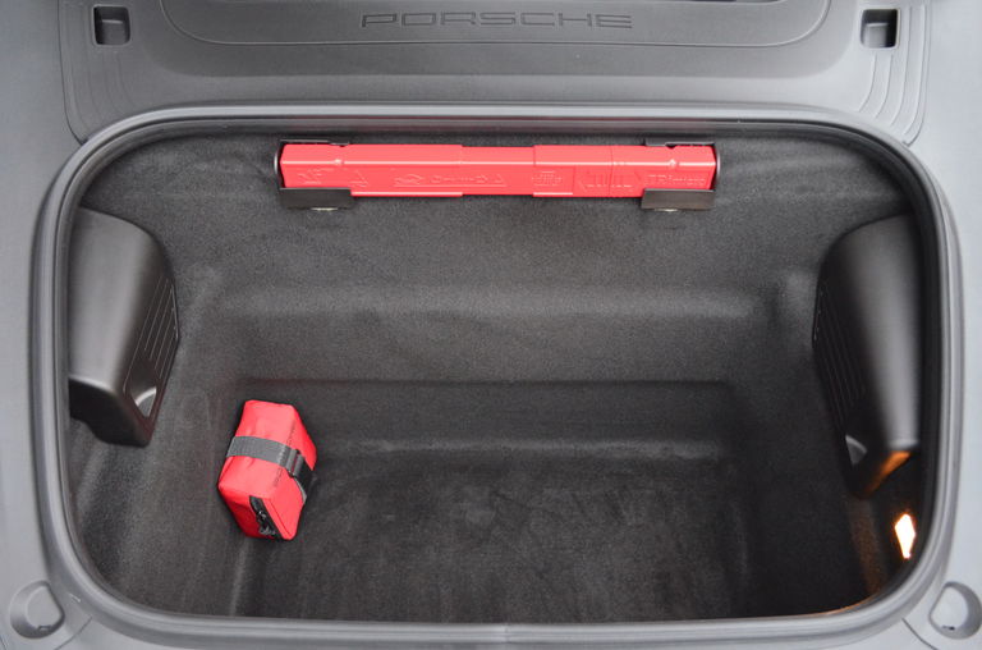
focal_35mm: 30
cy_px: 325
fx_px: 816
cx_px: 491
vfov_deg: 43.4
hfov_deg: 62.1
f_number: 3.8
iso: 3200
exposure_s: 1/30
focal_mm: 20
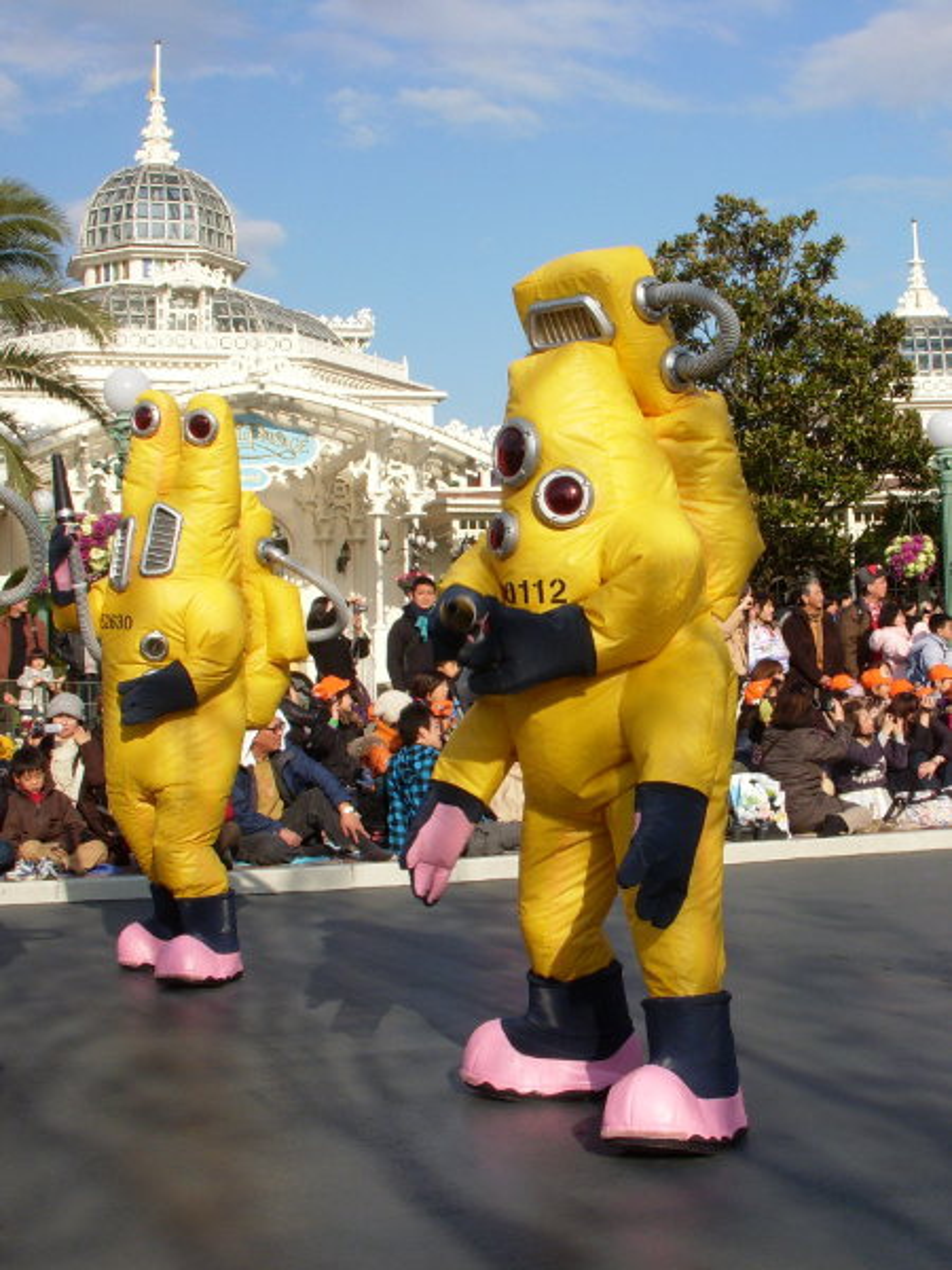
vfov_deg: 49.0
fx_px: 1393
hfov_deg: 37.7
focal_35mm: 38
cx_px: 476
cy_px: 635
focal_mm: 6.3
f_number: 6.6
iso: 100
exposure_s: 1/320
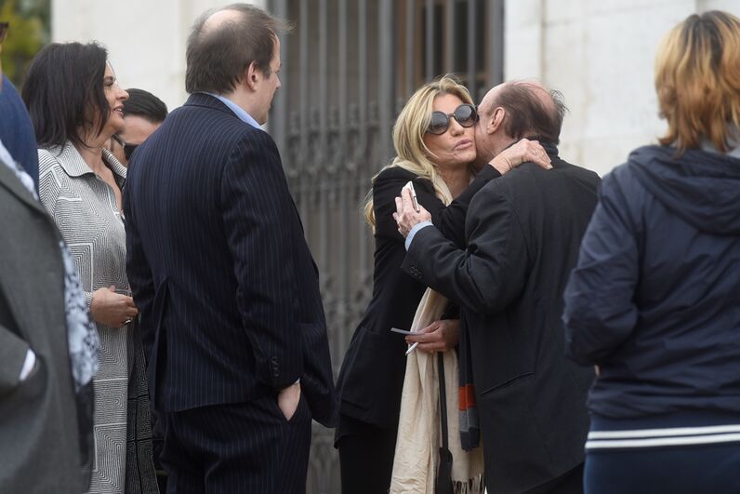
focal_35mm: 185
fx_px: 3803
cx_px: 370
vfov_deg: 7.4
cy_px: 247
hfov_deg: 11.1
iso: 800
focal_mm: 185
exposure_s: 1/1000
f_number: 5.6
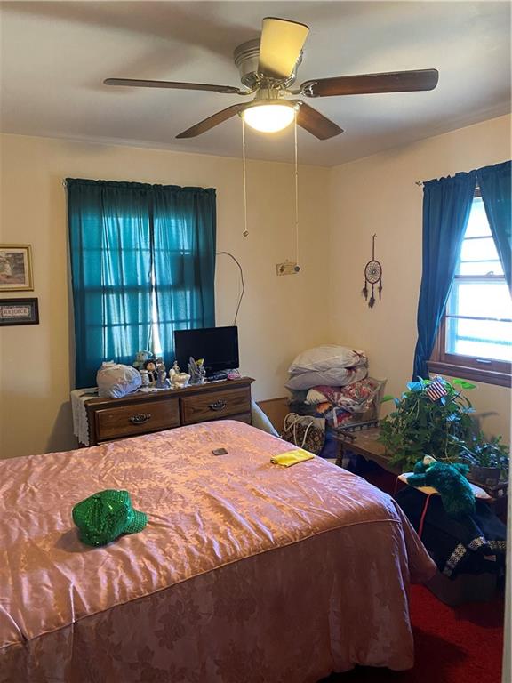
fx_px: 513
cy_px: 342
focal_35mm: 26
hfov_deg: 53.1
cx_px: 256
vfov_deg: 67.3
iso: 400
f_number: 1.8
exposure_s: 1/40
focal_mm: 4.25
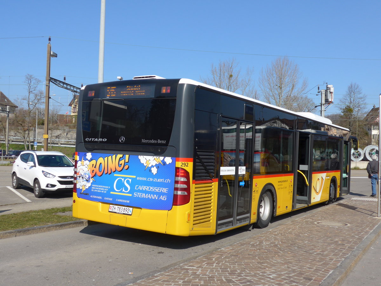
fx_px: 429
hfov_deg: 47.9
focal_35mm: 39
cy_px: 143
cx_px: 190
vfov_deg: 36.8
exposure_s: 1/1600
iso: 80
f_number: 2.8
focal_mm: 8
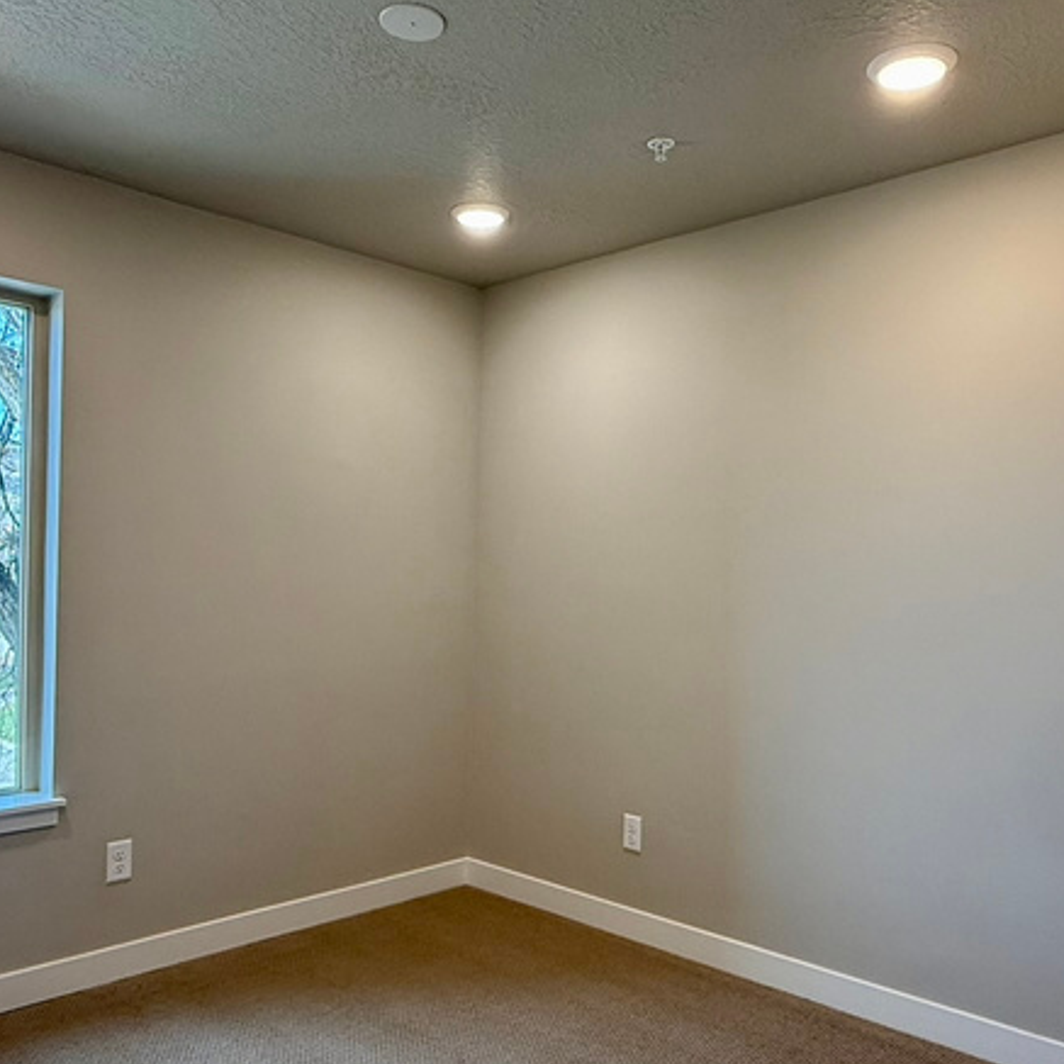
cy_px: 575
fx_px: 1008
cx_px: 550
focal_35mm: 29
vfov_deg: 55.6
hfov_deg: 55.6
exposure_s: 1/120
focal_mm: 2.22
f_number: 2.2
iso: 125
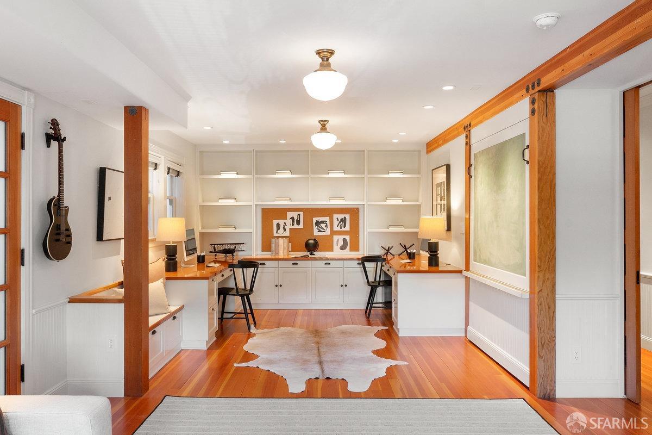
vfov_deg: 47.9
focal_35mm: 27
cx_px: 326
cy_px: 218
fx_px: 489
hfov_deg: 67.4
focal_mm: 18
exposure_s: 1/10
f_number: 9
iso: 400
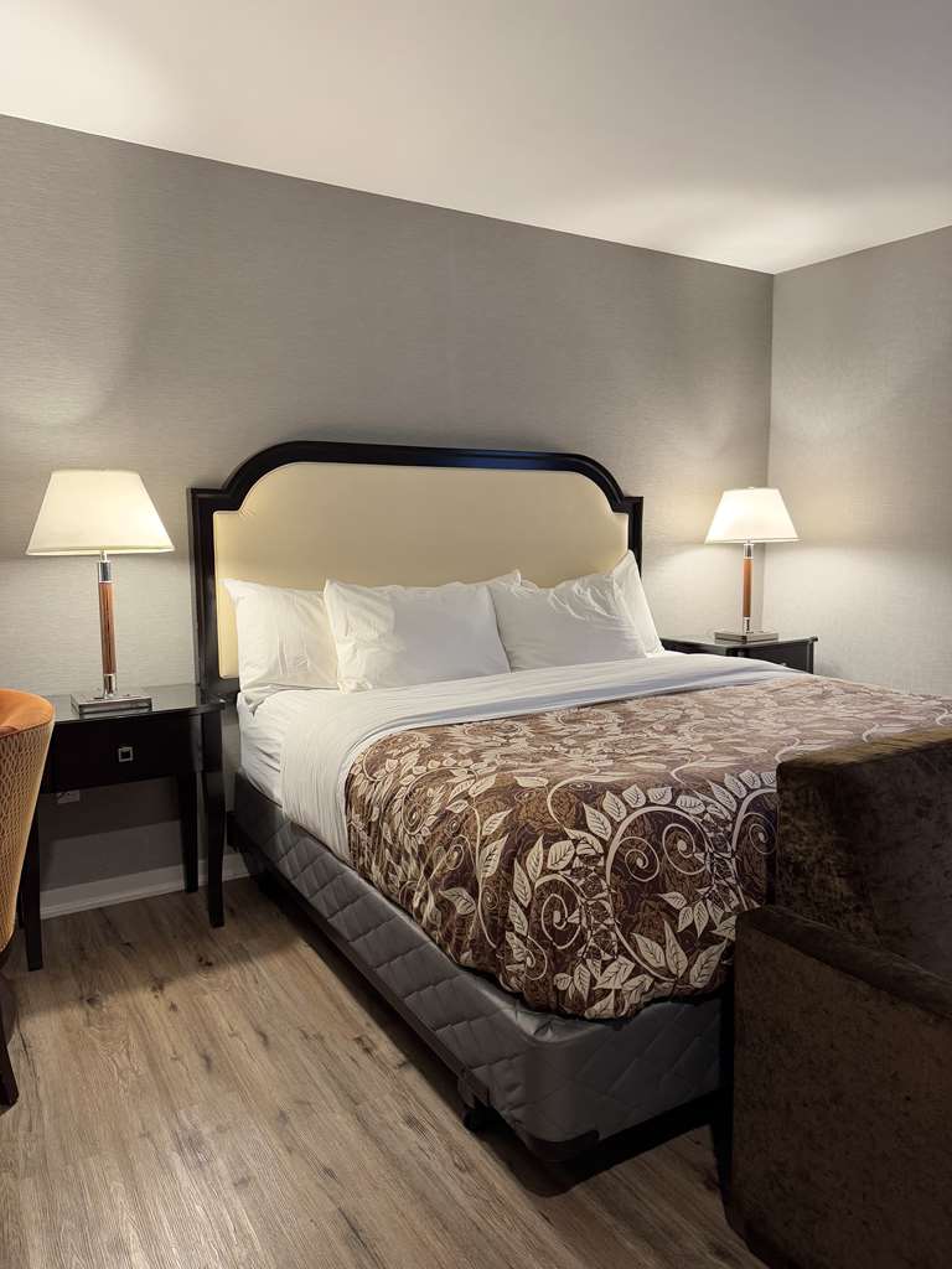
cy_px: 634
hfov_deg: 56.8
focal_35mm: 24
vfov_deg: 71.6
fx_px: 880
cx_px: 476
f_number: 1.78
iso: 250
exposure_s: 1/60
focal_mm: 6.76
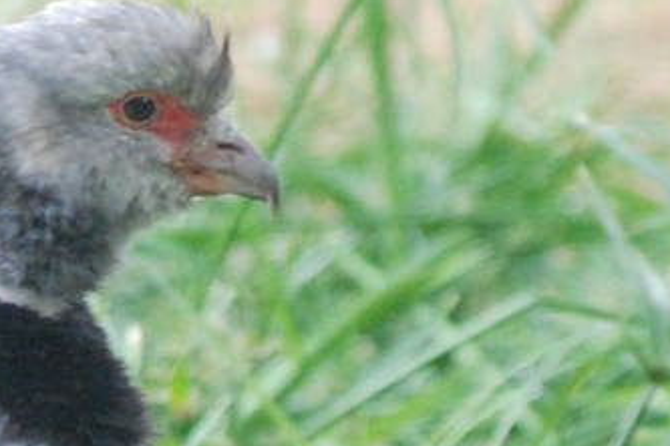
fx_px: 22834
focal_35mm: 1227
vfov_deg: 1.1
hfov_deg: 1.7
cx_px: -406
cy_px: 787
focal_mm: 170
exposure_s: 1/160
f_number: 5
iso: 1600
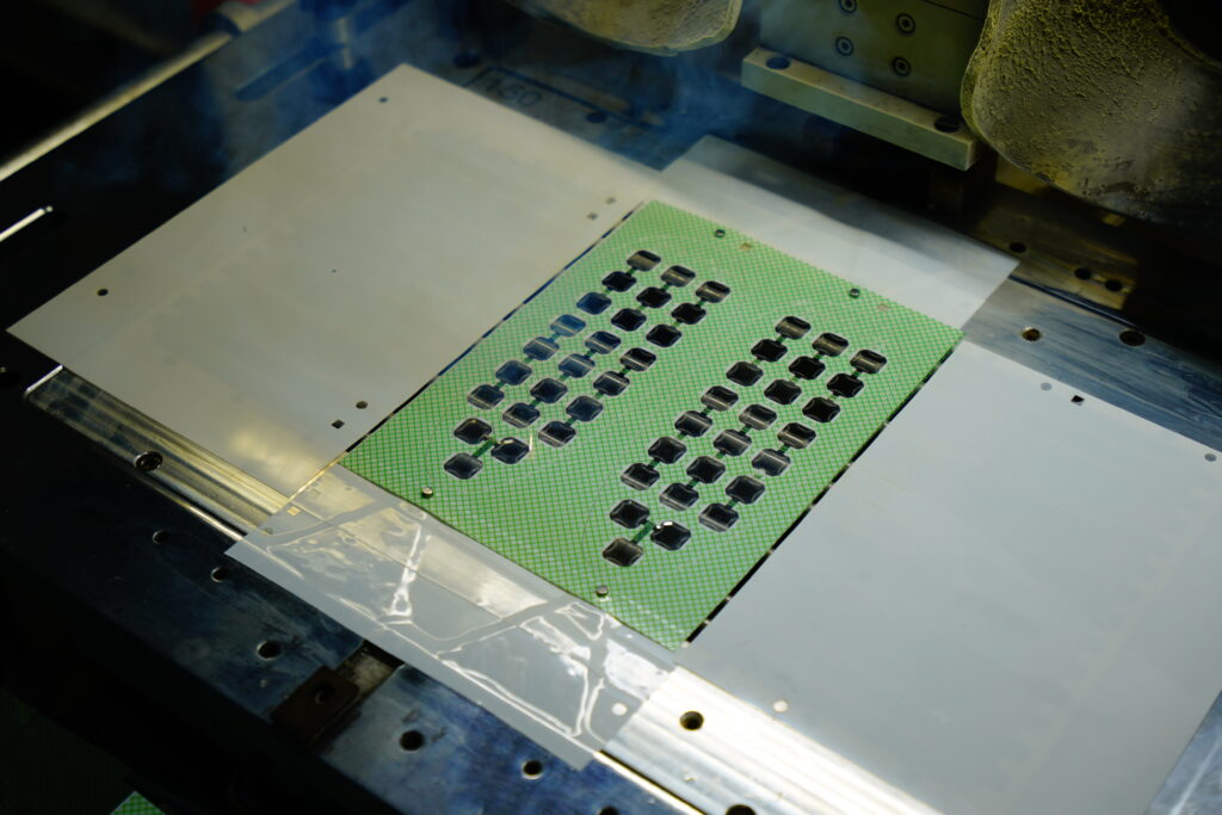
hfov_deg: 38.2
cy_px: 408
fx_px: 1765
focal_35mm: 52
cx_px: 611
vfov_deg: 26.0
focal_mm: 35
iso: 160
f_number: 4
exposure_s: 1/125
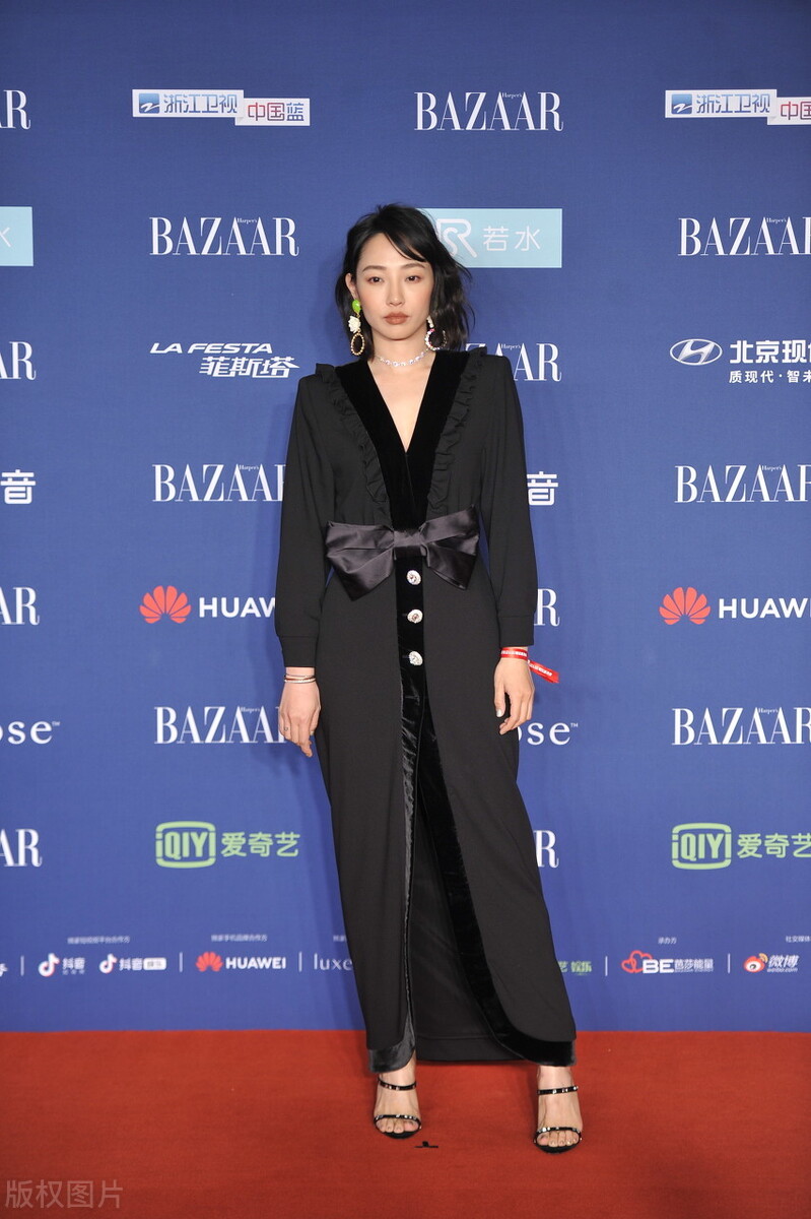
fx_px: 3449
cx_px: 406
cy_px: 610
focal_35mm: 102
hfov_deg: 13.4
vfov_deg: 20.0
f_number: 3.2
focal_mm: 102
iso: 800
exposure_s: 1/250
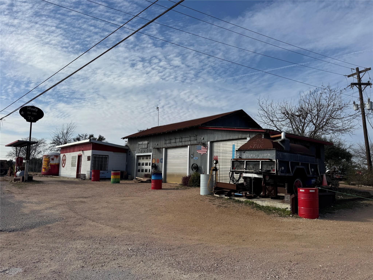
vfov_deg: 56.8
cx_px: 186
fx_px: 259
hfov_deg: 71.6
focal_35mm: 24
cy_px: 140
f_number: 1.78
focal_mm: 6.76
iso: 80
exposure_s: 1/7937
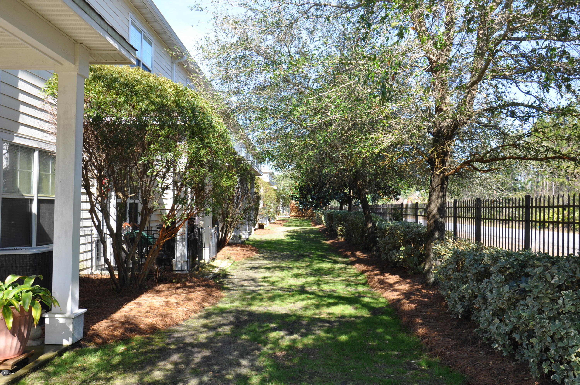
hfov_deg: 57.3
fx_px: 531
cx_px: 290
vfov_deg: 39.9
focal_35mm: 33
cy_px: 192
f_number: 7.1
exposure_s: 1/200
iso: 200
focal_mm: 22
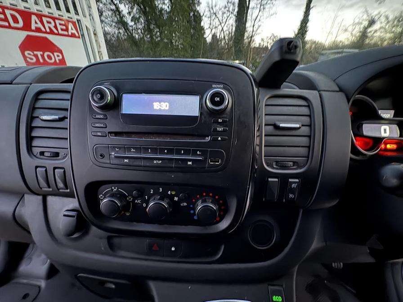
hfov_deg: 102.1
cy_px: 151
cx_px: 202
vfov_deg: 85.7
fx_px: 163
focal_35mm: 14
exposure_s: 1/8
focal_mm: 2.22
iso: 1250
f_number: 2.2
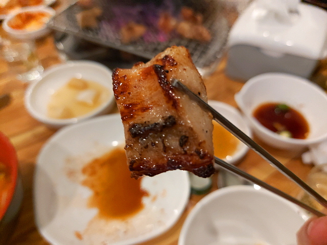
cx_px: 164
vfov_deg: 54.9
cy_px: 122
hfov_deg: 69.4
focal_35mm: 25
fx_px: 236
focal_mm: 4.58
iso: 640
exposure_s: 1/24
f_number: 2
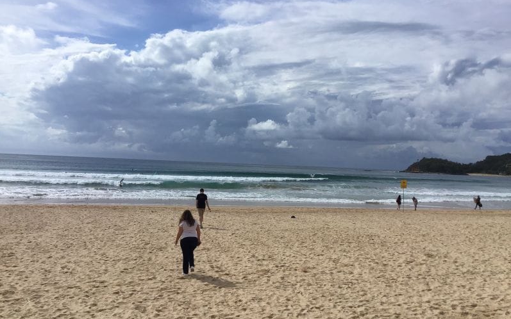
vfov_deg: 38.3
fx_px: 460
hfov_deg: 58.1
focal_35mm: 33
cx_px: 256
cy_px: 170
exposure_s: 1/5102
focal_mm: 3.3
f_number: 2.4
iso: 25
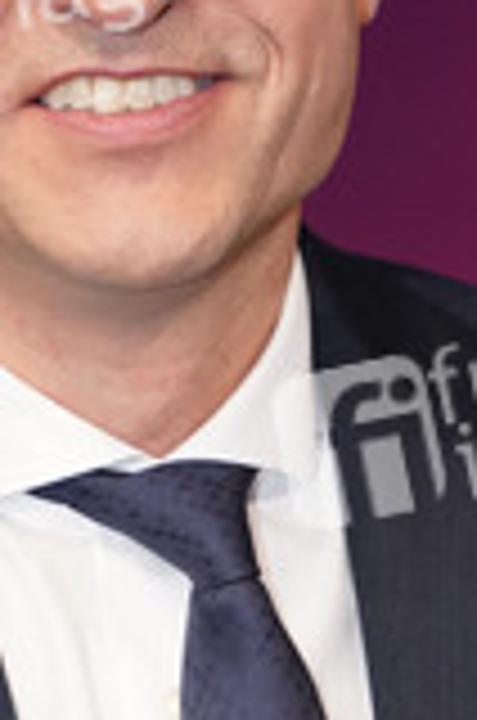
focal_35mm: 175
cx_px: 94
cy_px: 198
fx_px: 3493
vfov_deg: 11.7
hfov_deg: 7.8
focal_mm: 70
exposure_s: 1/125
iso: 2000
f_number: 5.6
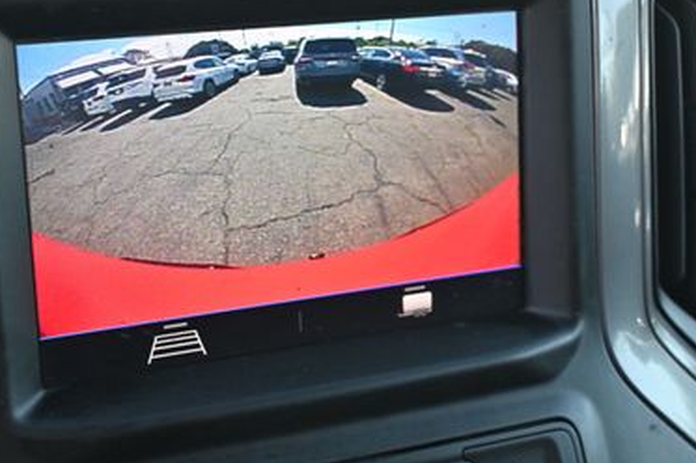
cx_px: 271
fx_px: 1294
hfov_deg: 30.0
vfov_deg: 20.3
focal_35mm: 67
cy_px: 207
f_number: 4.5
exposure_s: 1/200
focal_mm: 26
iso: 400
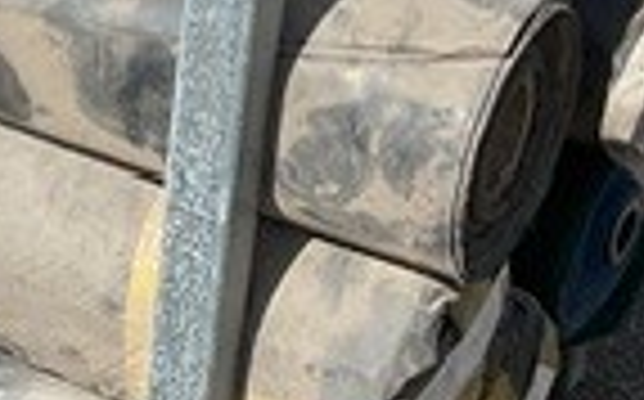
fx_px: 2419
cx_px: -320
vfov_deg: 9.4
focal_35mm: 138
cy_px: -4
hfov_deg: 14.2
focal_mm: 3
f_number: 1.8
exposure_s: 1/2227
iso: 16
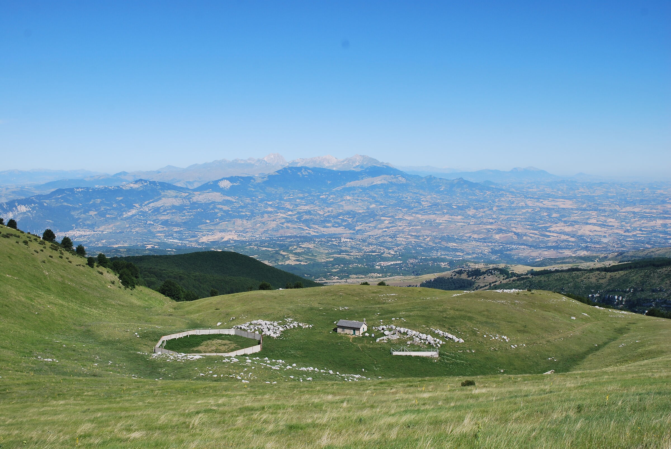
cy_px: 224
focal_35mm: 40
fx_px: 756
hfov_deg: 47.9
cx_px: 336
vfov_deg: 33.1
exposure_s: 1/250
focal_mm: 27
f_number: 10
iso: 110
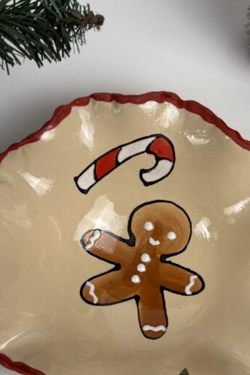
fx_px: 520
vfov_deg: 39.2
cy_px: 244
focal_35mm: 50
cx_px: 157
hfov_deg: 26.9
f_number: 1.78
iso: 50
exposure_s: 1/100
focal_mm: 6.76
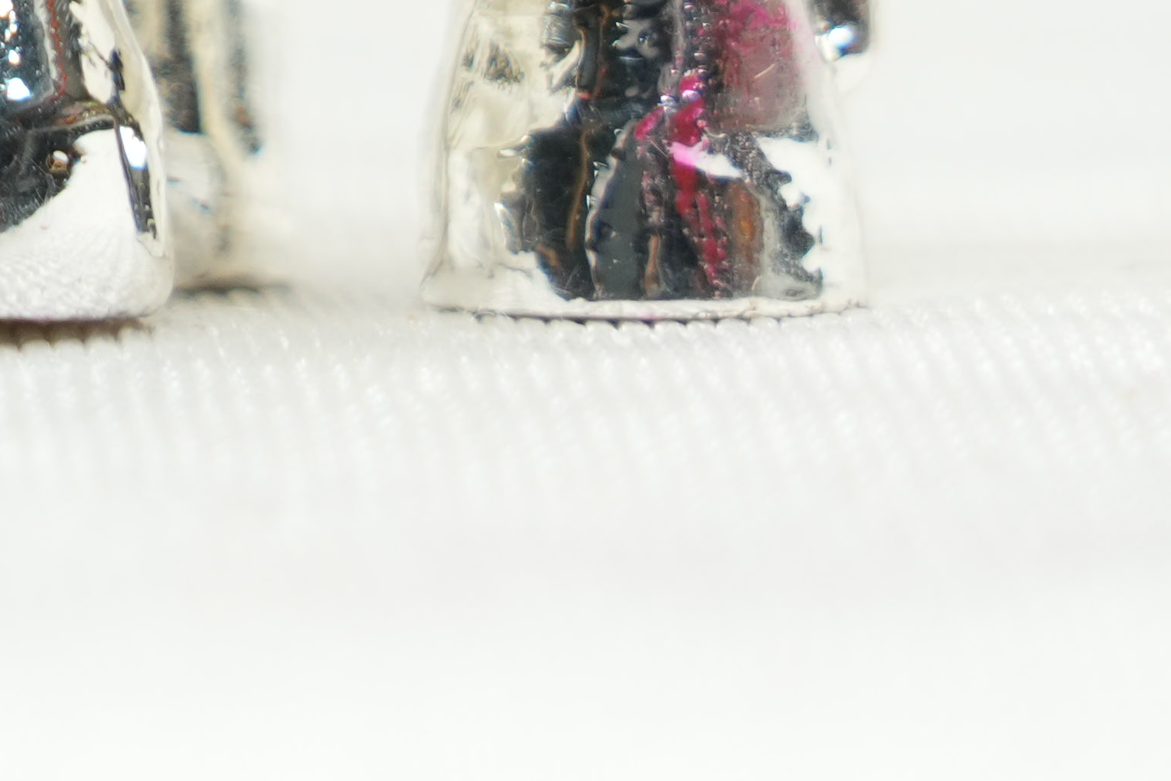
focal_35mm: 481
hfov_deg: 4.3
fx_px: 15645
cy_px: -789
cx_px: -260
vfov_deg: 2.8
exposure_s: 1/50
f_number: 7.1
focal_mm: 105
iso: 400
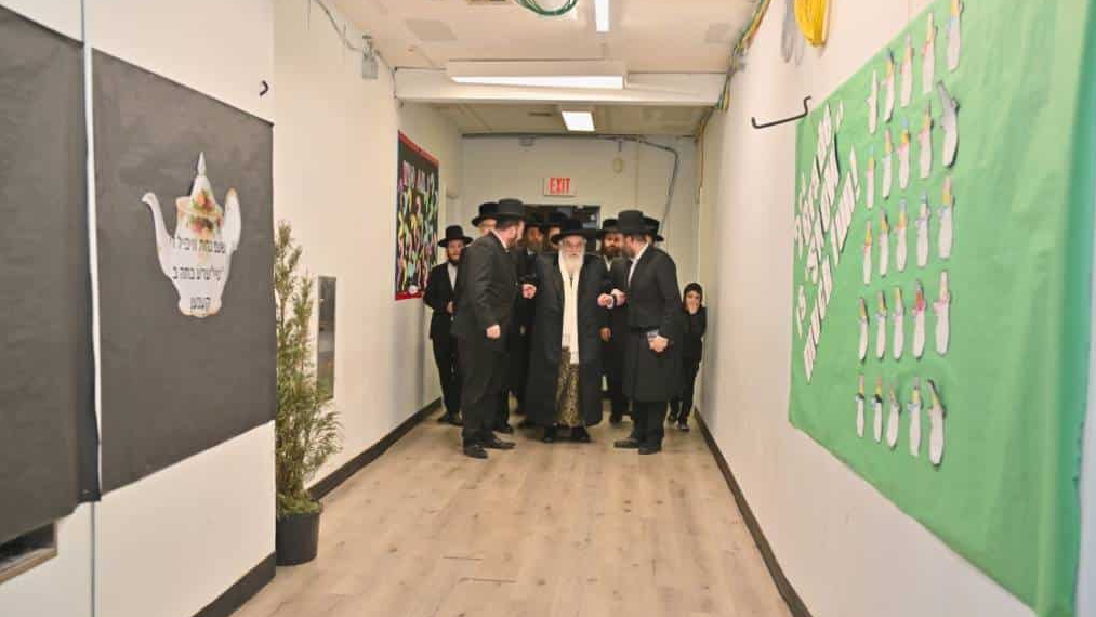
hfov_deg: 55.3
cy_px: 357
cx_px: 553
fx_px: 1046
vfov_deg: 32.8
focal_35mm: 36
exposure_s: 1/160
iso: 800
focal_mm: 34
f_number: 4
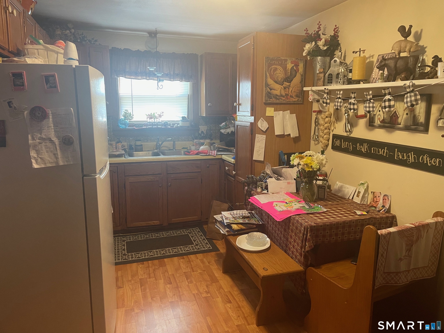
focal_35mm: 25
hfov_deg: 69.4
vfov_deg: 54.9
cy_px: 166
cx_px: 222
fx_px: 321
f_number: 1.6
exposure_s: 1/60
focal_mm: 5.1
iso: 400
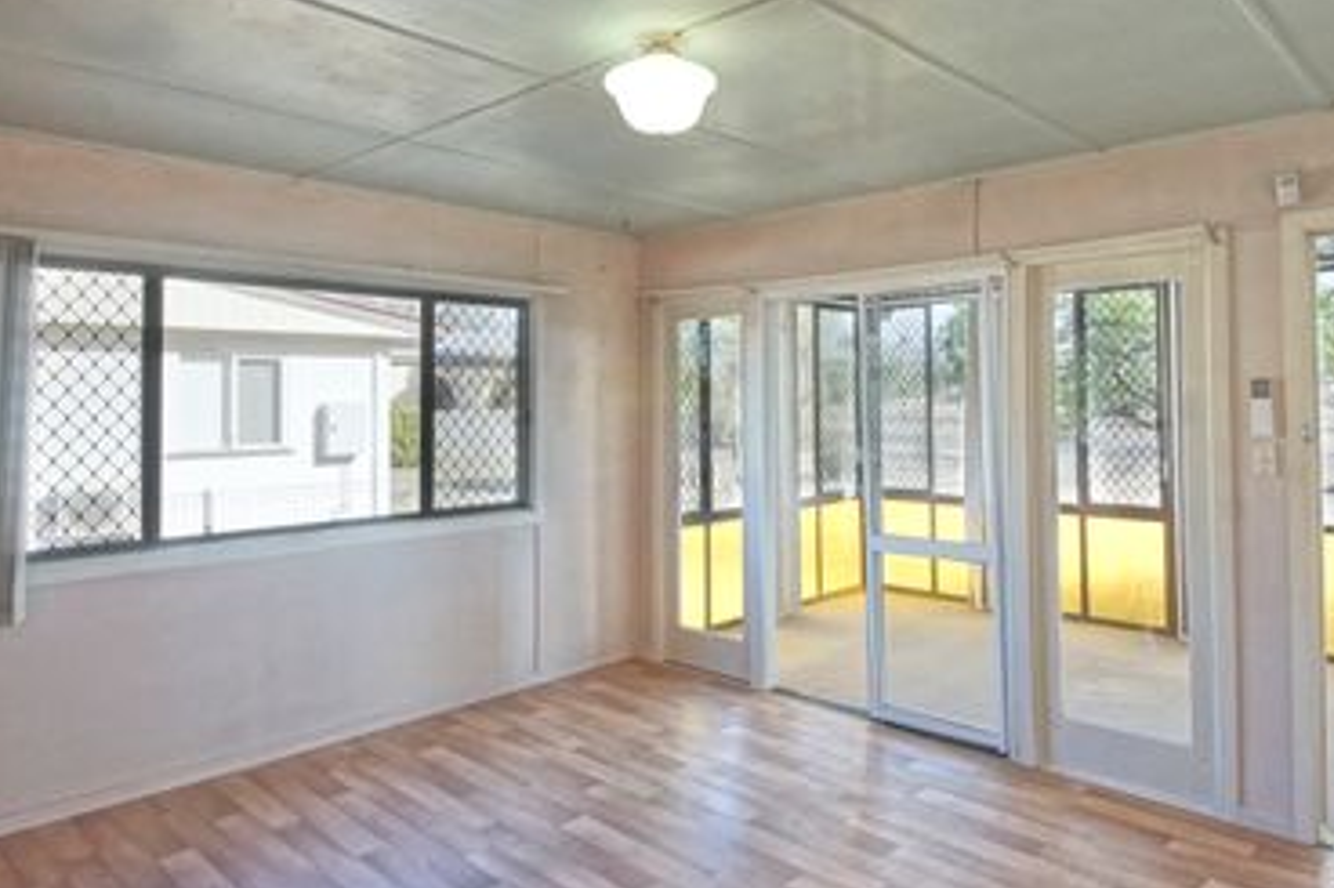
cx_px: 761
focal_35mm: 23
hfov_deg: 75.7
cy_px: 368
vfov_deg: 54.8
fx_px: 852
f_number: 8
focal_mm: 12
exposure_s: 1/125
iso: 3200
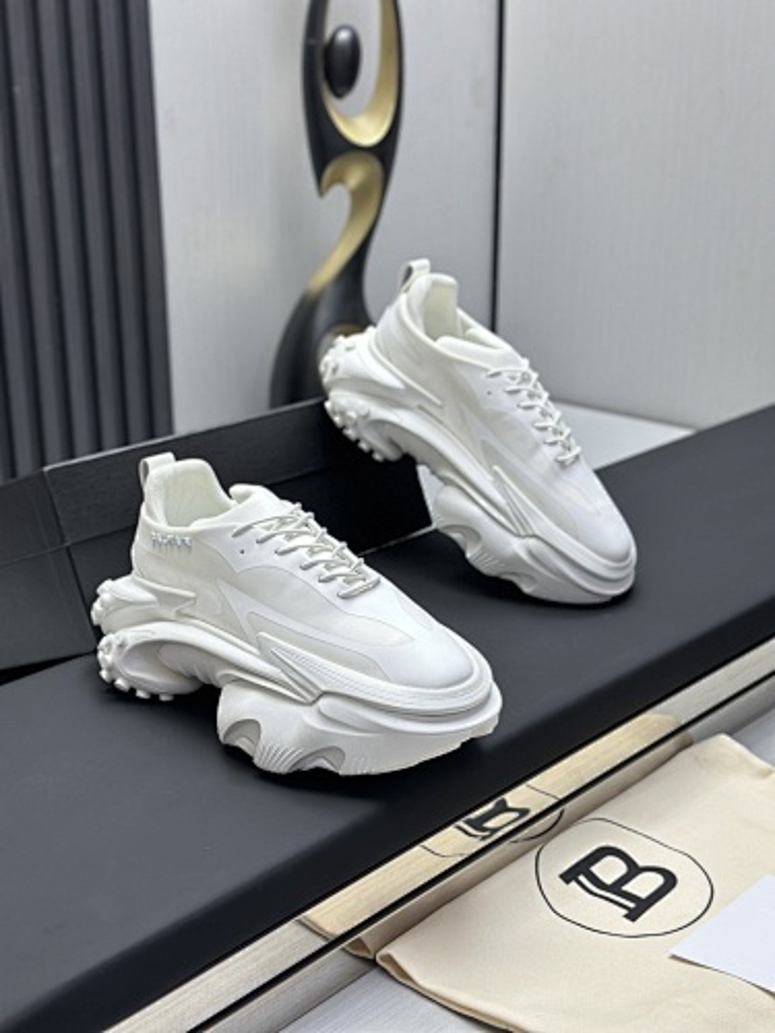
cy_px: 516
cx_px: 388
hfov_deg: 30.3
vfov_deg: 39.7
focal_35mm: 48
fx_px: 1433
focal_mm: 6.86
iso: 125
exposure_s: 1/100
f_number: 1.78
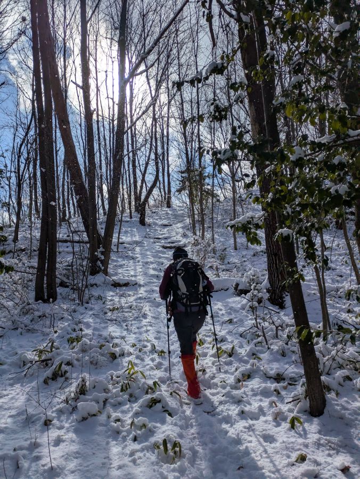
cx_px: 180
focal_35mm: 25
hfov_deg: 54.9
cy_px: 240
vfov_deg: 69.4
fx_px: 346
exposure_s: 1/10101
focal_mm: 5.43
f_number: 1.89
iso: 80
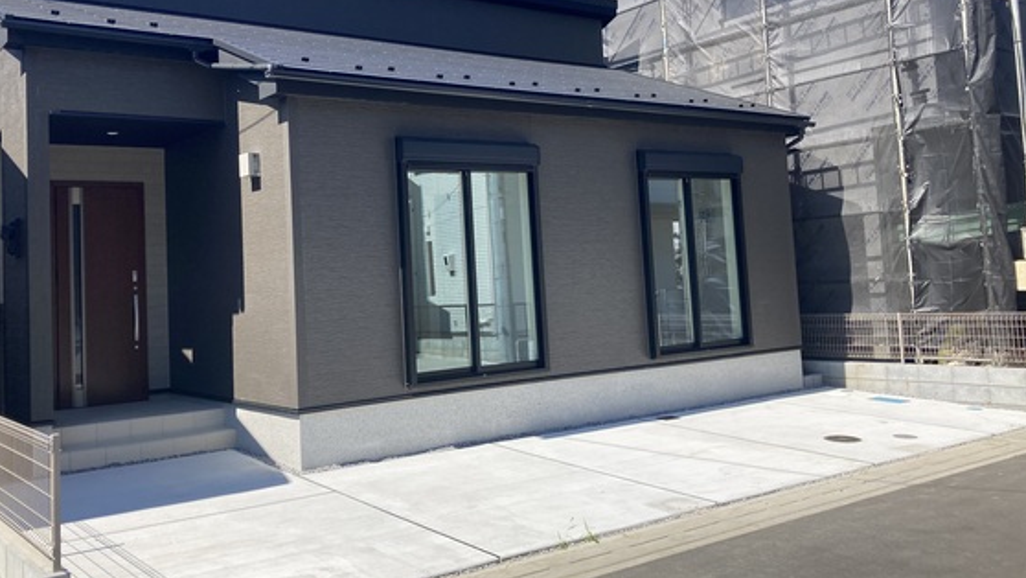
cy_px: 215
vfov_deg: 33.6
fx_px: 952
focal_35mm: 35
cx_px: 462
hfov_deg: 56.5
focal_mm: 3.99
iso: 20
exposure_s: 1/1389
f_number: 1.8
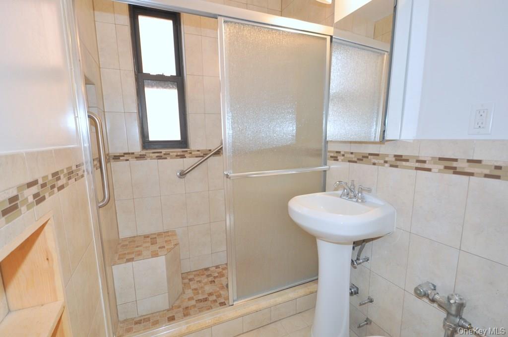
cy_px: 168
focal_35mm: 15
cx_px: 254
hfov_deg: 100.5
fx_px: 211
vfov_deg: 77.2
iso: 450
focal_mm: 10
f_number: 4
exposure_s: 1/60
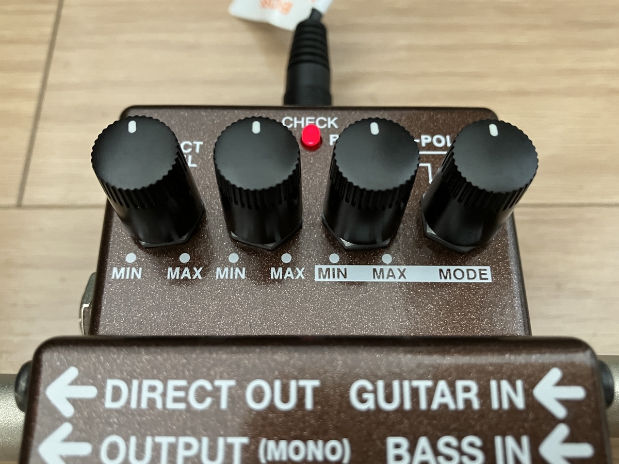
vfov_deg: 49.7
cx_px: 310
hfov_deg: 63.4
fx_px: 501
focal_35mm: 28
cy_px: 232
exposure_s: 1/30
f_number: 1.8
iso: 500
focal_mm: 3.99
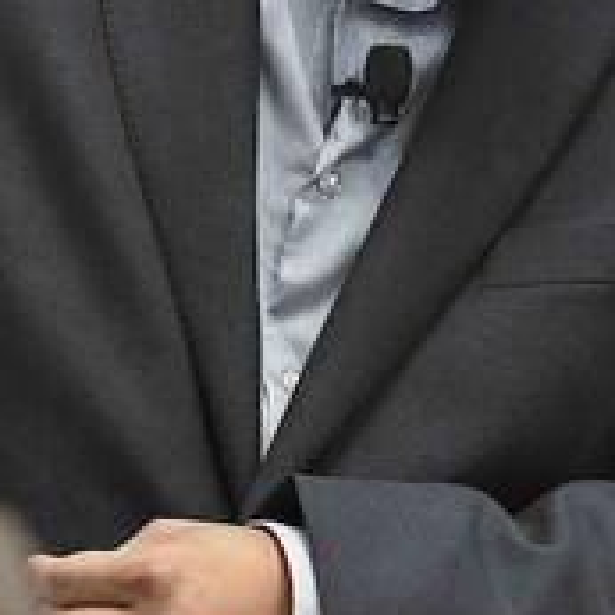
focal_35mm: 733
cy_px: -423
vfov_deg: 2.4
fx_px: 14734
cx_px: 377
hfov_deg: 2.4
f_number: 2.8
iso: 1600
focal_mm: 115
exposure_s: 1/160
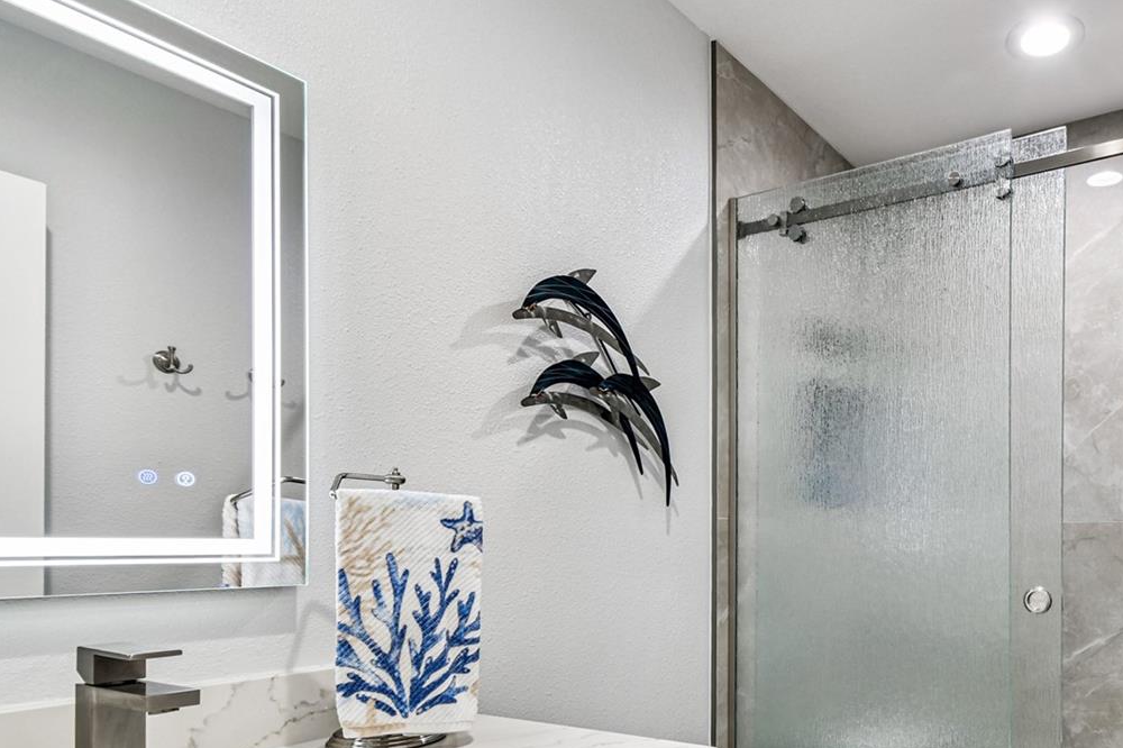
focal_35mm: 24
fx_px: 748
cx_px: 841
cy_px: 526
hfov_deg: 69.0
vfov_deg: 51.6
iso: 100
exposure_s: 1/3.33
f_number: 7.1
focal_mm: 10
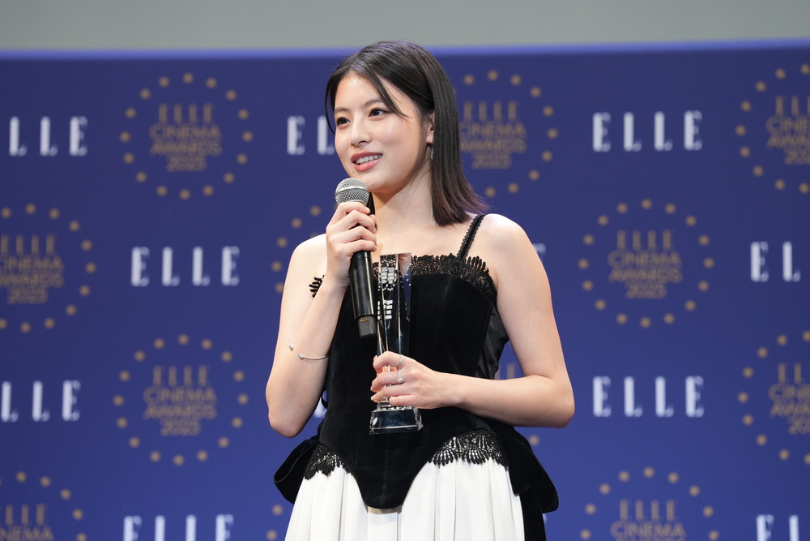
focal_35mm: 171
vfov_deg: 8.0
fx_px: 3848
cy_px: 270
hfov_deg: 12.0
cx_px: 405
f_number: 4.5
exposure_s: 1/200
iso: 1600
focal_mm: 171
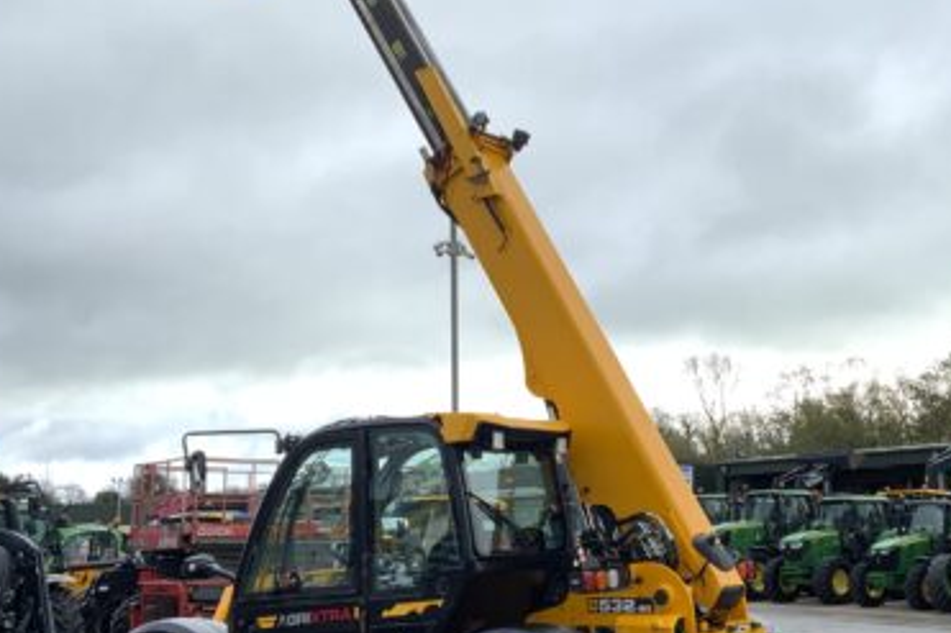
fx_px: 1373
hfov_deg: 38.1
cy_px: 382
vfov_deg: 25.9
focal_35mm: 52
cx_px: 536
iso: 32
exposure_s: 1/122
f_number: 1.8
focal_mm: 3
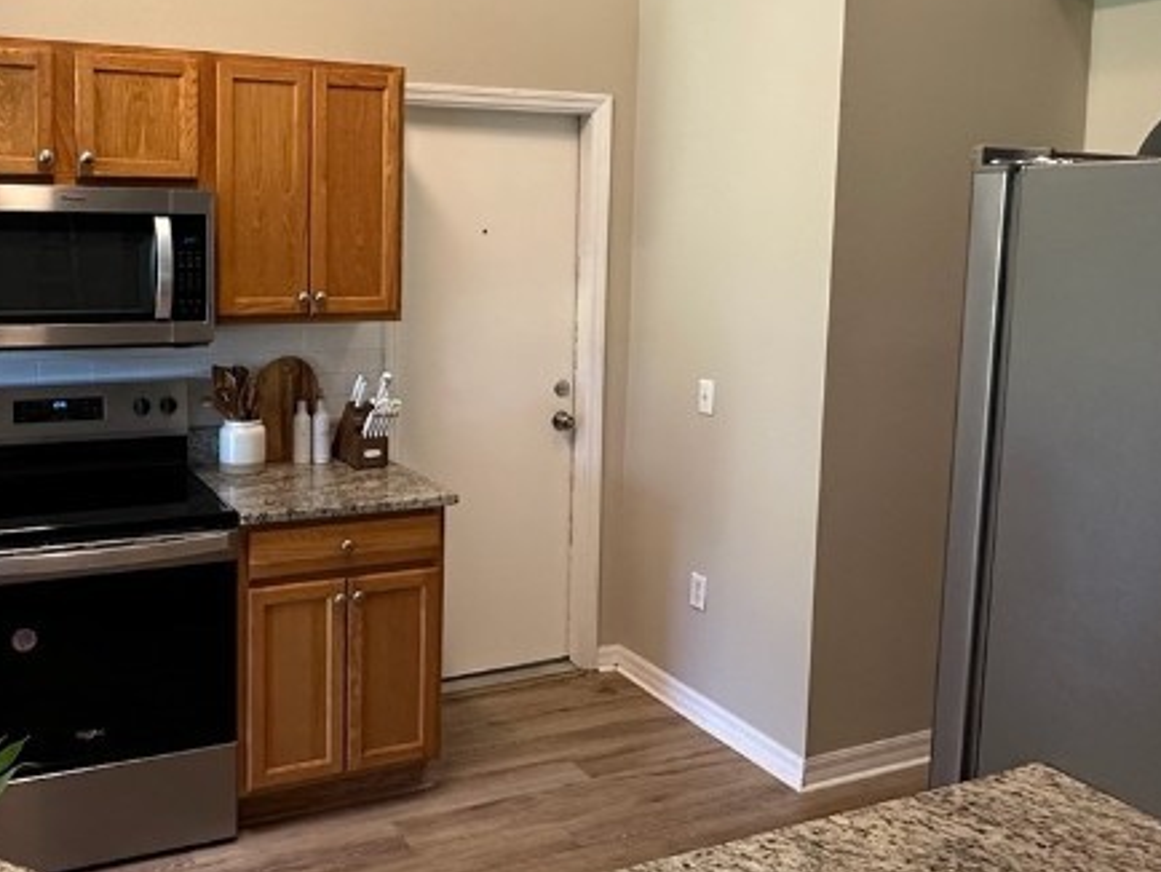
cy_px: 342
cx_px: 366
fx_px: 1107
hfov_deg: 54.0
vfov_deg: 42.7
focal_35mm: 33
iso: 250
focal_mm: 2.22
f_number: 2.2
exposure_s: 1/120
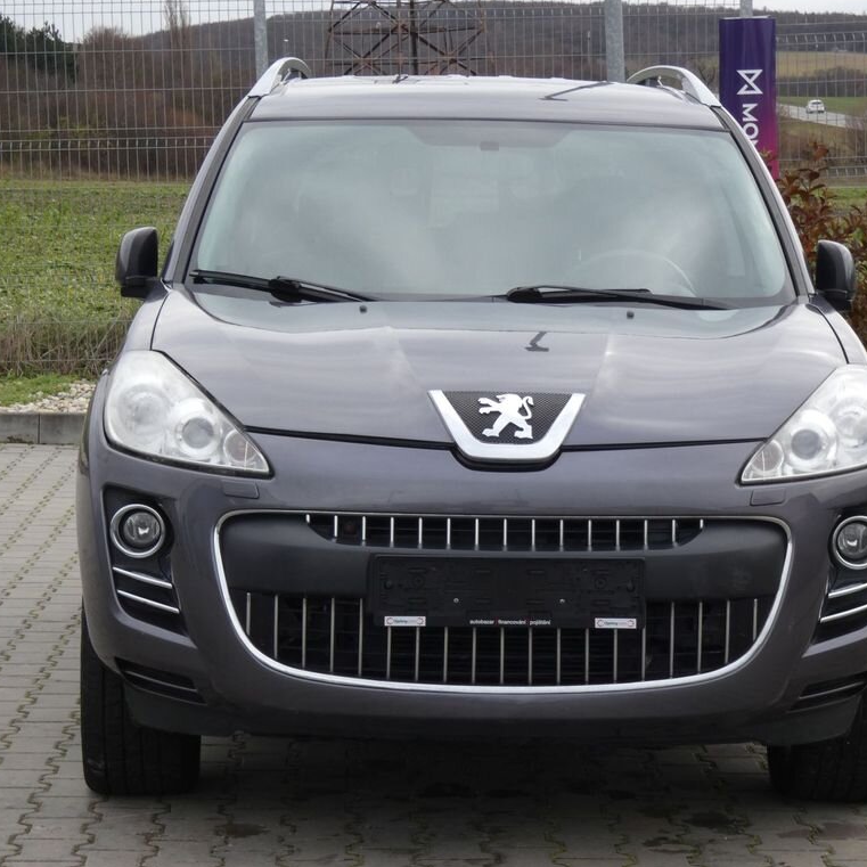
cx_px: 481
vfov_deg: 16.3
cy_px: 434
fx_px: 3032
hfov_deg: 16.3
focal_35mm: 107
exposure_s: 1/80
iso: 80
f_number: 5.6
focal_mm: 16
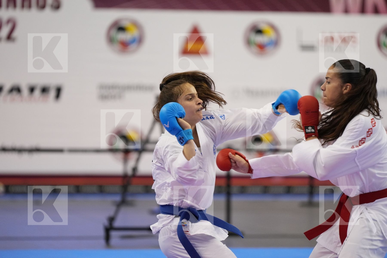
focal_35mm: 200
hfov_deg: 10.3
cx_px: 194
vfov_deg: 6.9
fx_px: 2150
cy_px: 129
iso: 3200
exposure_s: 1/1000
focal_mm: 200
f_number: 2.8
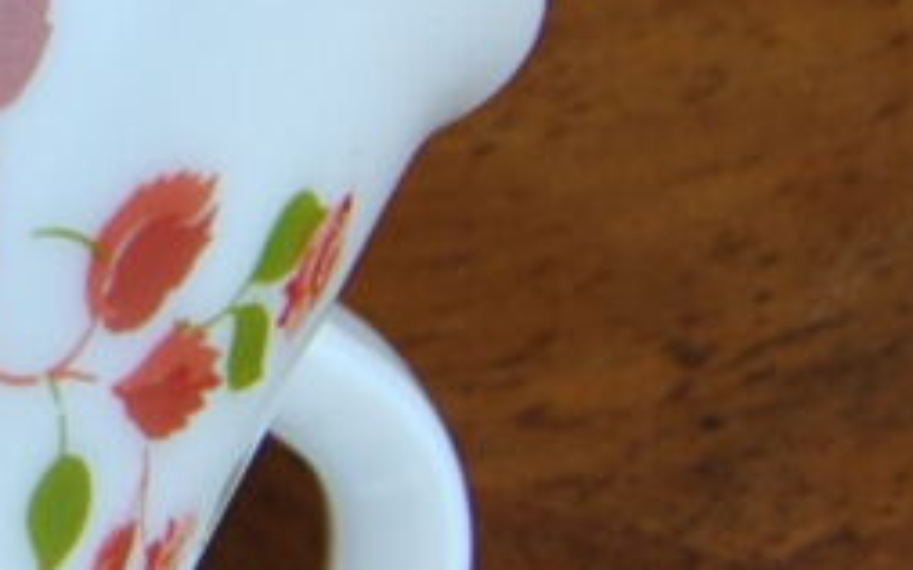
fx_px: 5821
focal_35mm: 234
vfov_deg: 5.6
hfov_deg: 8.3
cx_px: -1216
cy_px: -18
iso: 100
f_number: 6.3
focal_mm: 20
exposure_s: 1/160
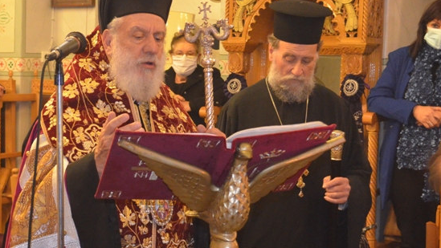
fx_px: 936
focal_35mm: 80
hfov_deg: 26.3
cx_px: 123
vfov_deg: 15.1
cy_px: 128
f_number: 4.5
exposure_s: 1/60
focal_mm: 28
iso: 3200
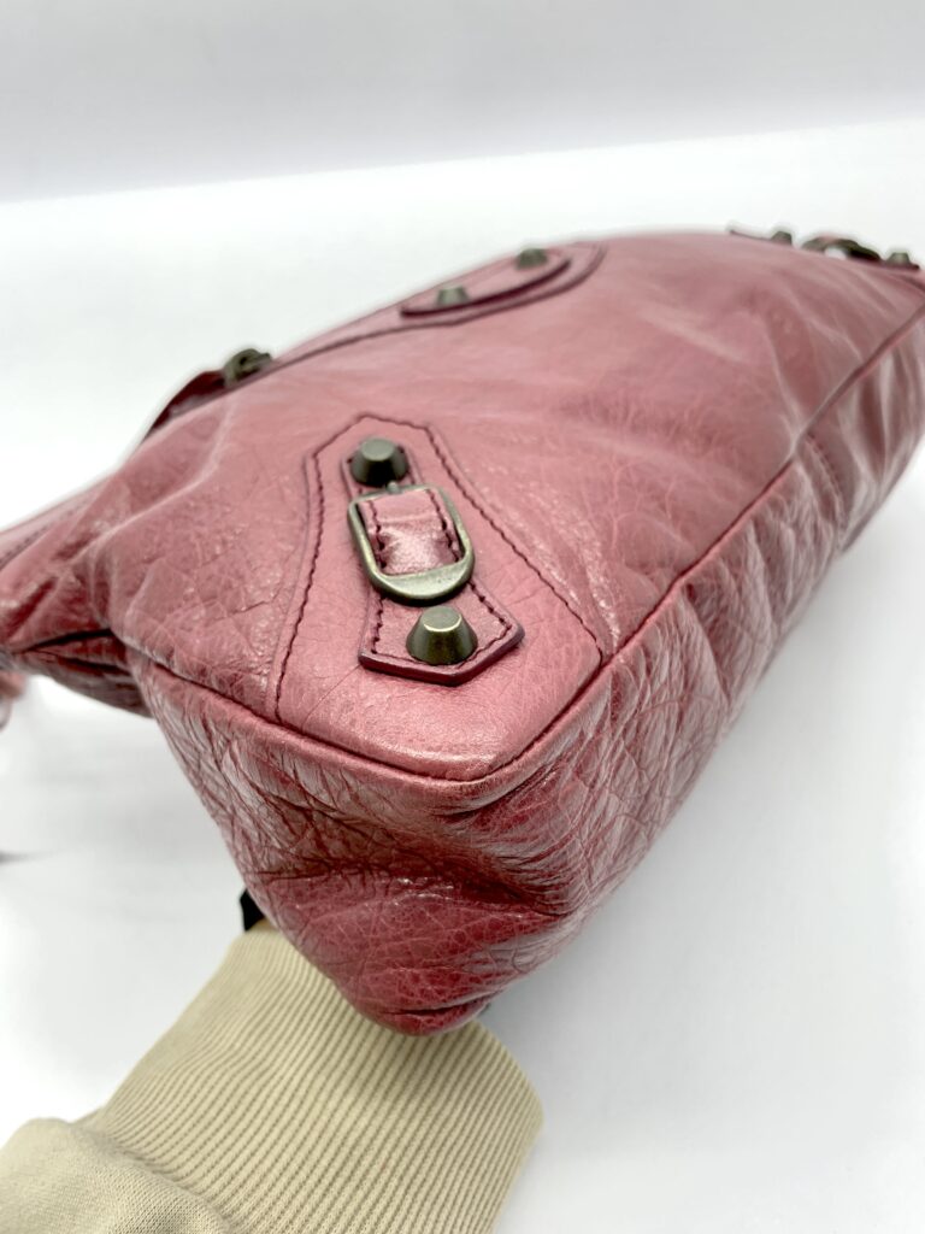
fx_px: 926
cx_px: 462
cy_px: 617
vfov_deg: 67.3
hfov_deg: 53.1
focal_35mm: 26
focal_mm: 4.25
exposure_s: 1/100
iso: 80
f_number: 1.8
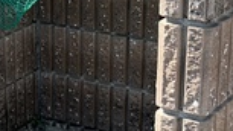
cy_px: 62
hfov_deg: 16.5
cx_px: 81
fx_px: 803
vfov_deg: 9.3
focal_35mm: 130
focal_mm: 5.7
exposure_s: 1/1361
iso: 50
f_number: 1.5
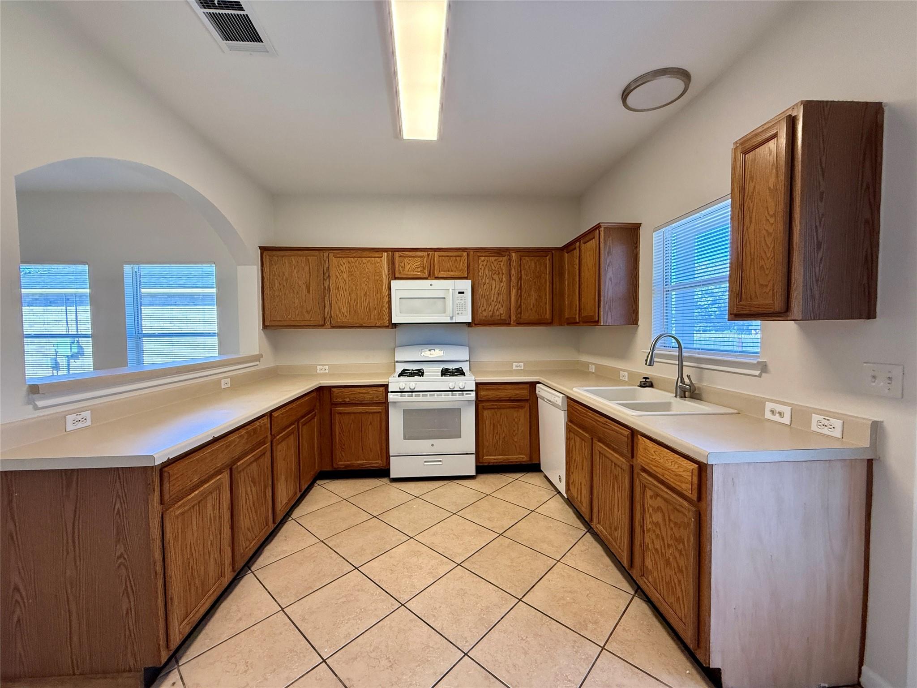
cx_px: 458
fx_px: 371
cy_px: 344
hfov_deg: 102.1
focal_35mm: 14
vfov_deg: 85.7
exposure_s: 1/120
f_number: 2.2
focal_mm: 2.22
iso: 250
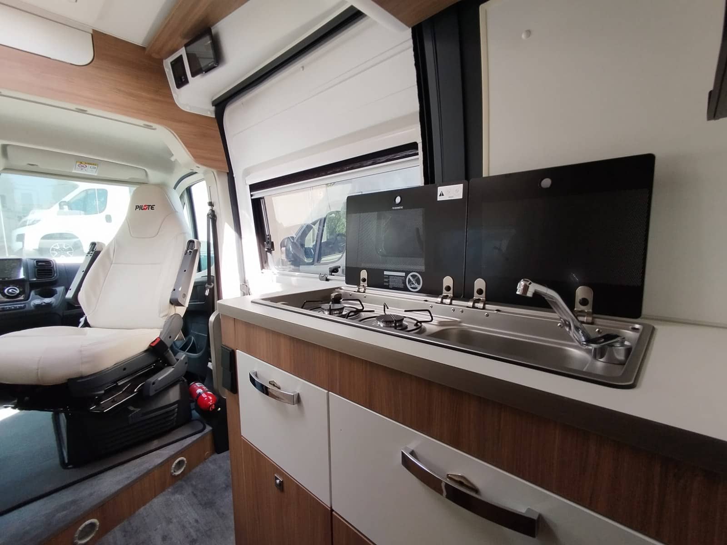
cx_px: 364
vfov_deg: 78.1
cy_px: 272
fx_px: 336
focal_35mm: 16
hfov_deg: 94.5
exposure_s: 1/107
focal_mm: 1.65
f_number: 2.2
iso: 50
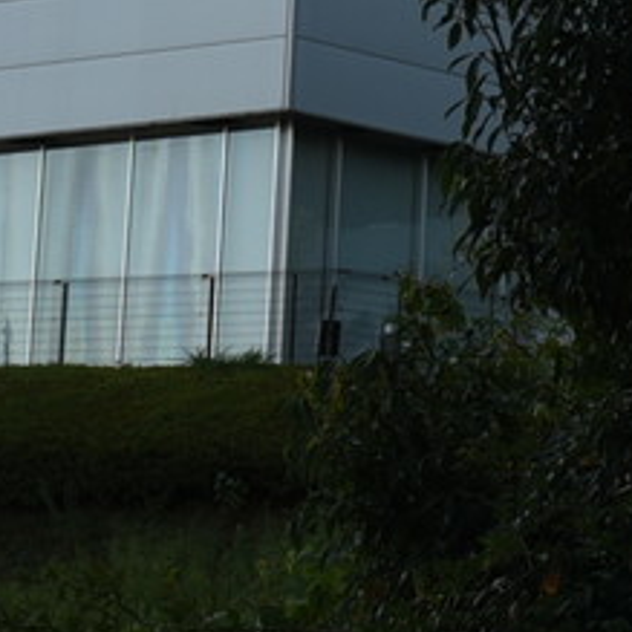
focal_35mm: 179
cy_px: -95
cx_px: 860
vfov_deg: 9.7
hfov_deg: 9.6
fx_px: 3697
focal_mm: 24
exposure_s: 1/60
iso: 180
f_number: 8
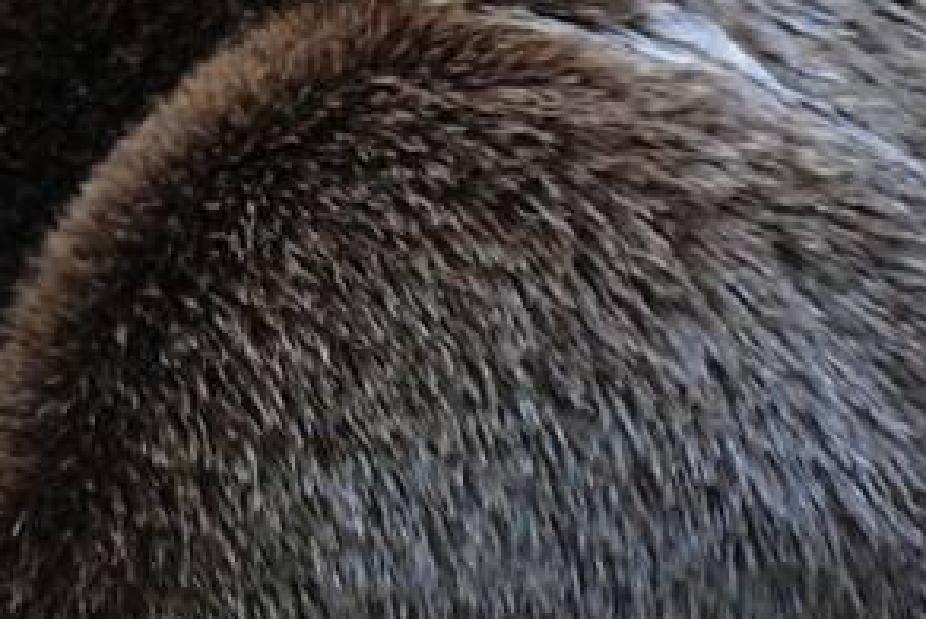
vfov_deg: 0.9
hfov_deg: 1.3
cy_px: 2
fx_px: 41296
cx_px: -111
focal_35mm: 1605
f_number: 4.8
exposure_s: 1/160
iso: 1600
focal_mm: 195
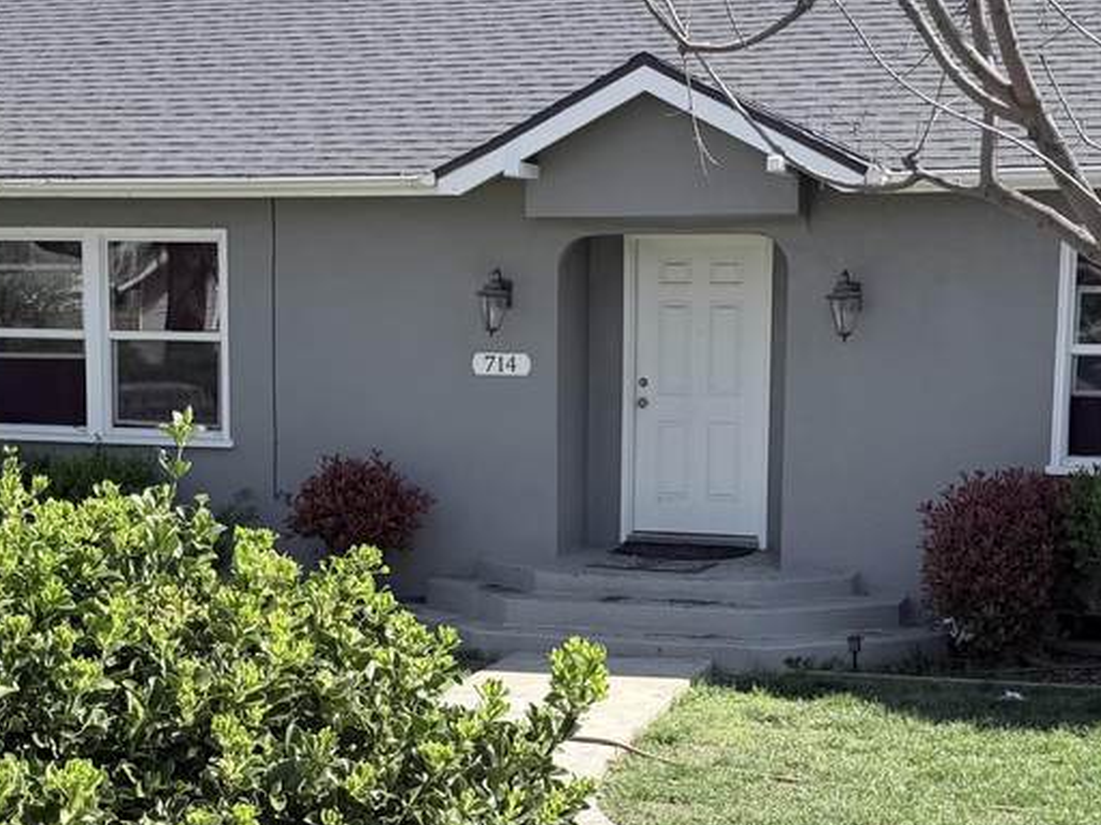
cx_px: 555
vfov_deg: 24.4
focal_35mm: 60
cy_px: 513
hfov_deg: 32.2
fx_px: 1908
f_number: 1.78
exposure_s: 1/2445
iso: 80
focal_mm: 6.76
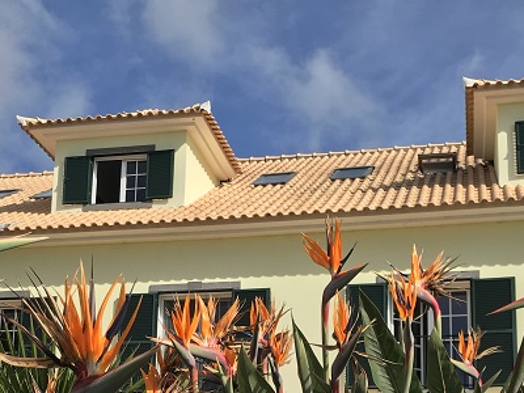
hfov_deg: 30.7
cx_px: 246
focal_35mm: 63
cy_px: 367
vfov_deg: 22.6
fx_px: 954
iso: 20
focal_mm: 3.99
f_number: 1.8
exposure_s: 1/2283
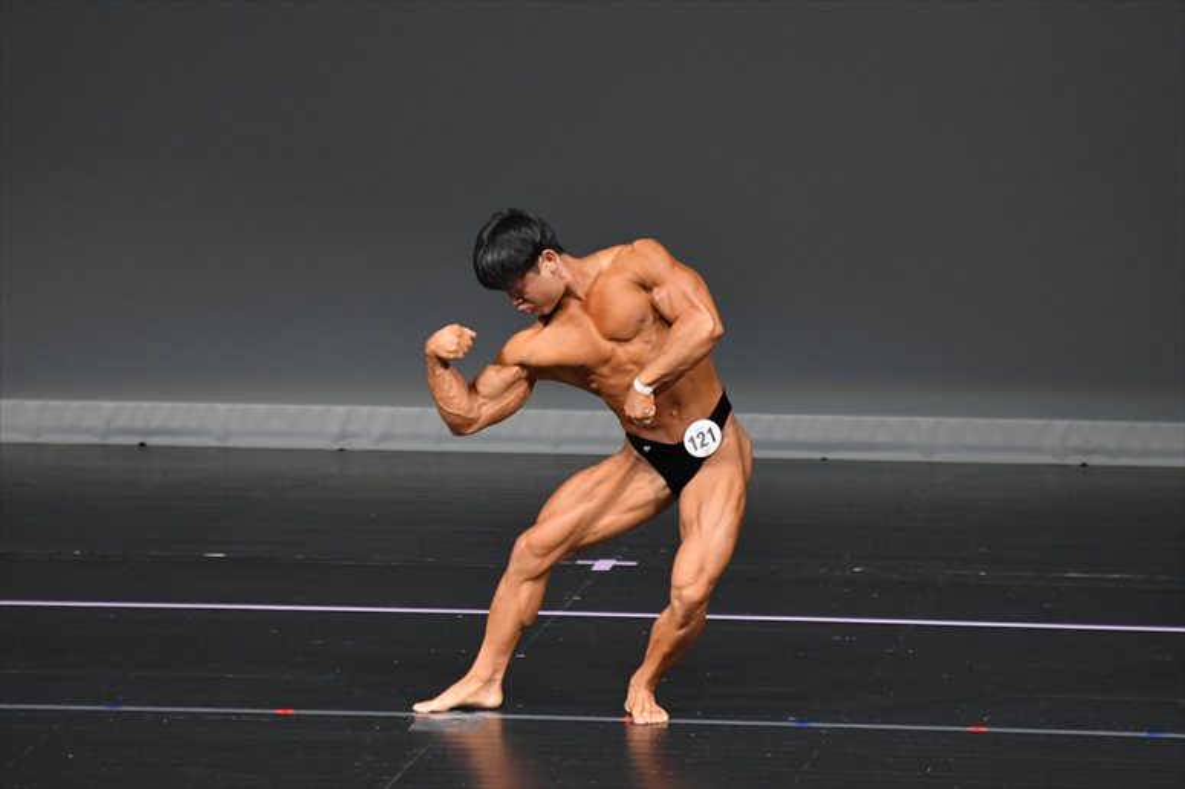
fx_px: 11351
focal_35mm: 345
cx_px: 592
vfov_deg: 4.0
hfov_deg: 6.0
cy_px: 394
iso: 4000
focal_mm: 230
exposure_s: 1/400
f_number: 5.6
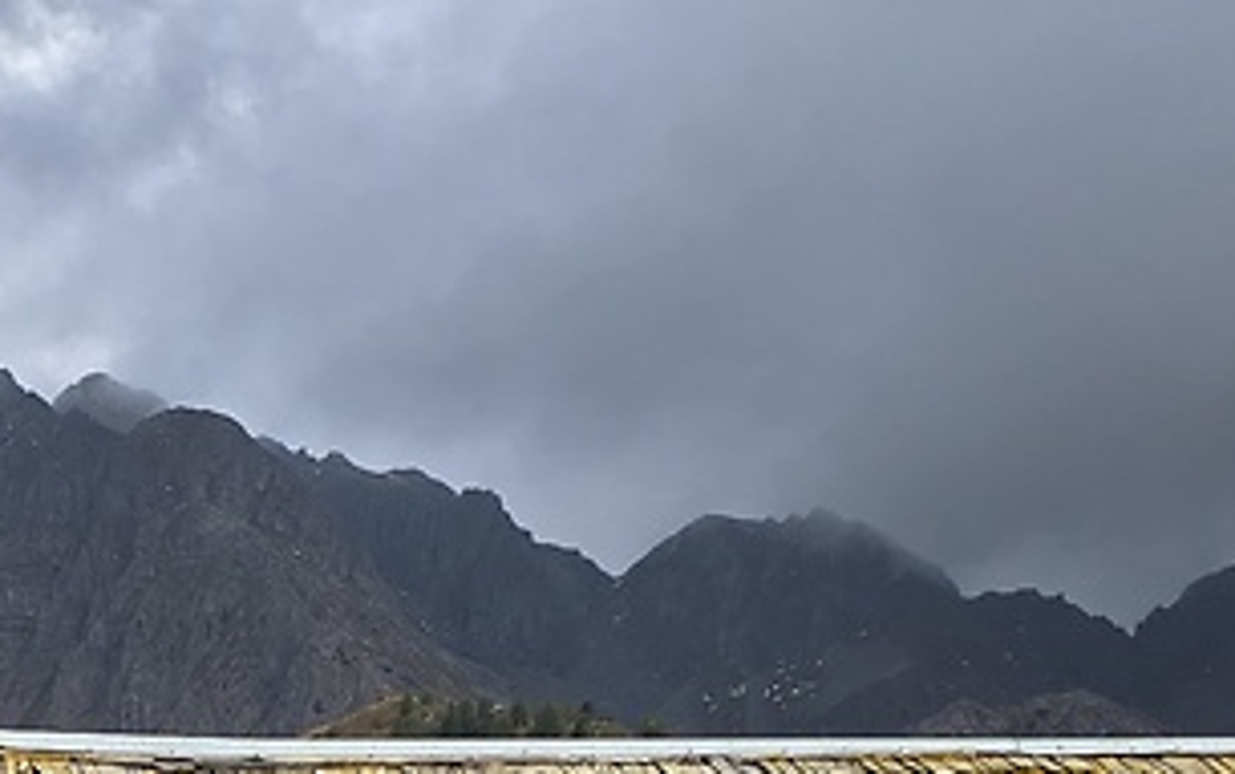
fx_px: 3873
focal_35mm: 115
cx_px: -551
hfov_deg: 16.7
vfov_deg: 10.6
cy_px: 1467
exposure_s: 1/652
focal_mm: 6.3
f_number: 1.7
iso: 12
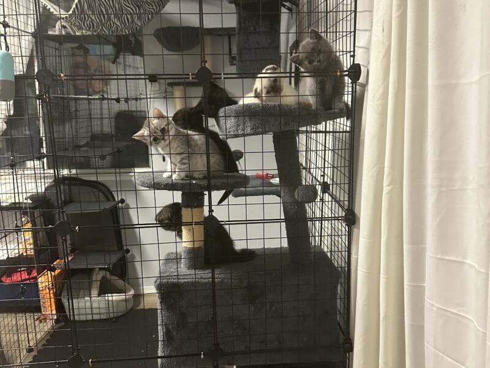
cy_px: 184
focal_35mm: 24
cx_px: 245
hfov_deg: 71.6
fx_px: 340
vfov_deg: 56.8
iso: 1000
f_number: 1.78
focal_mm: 6.86
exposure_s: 1/40
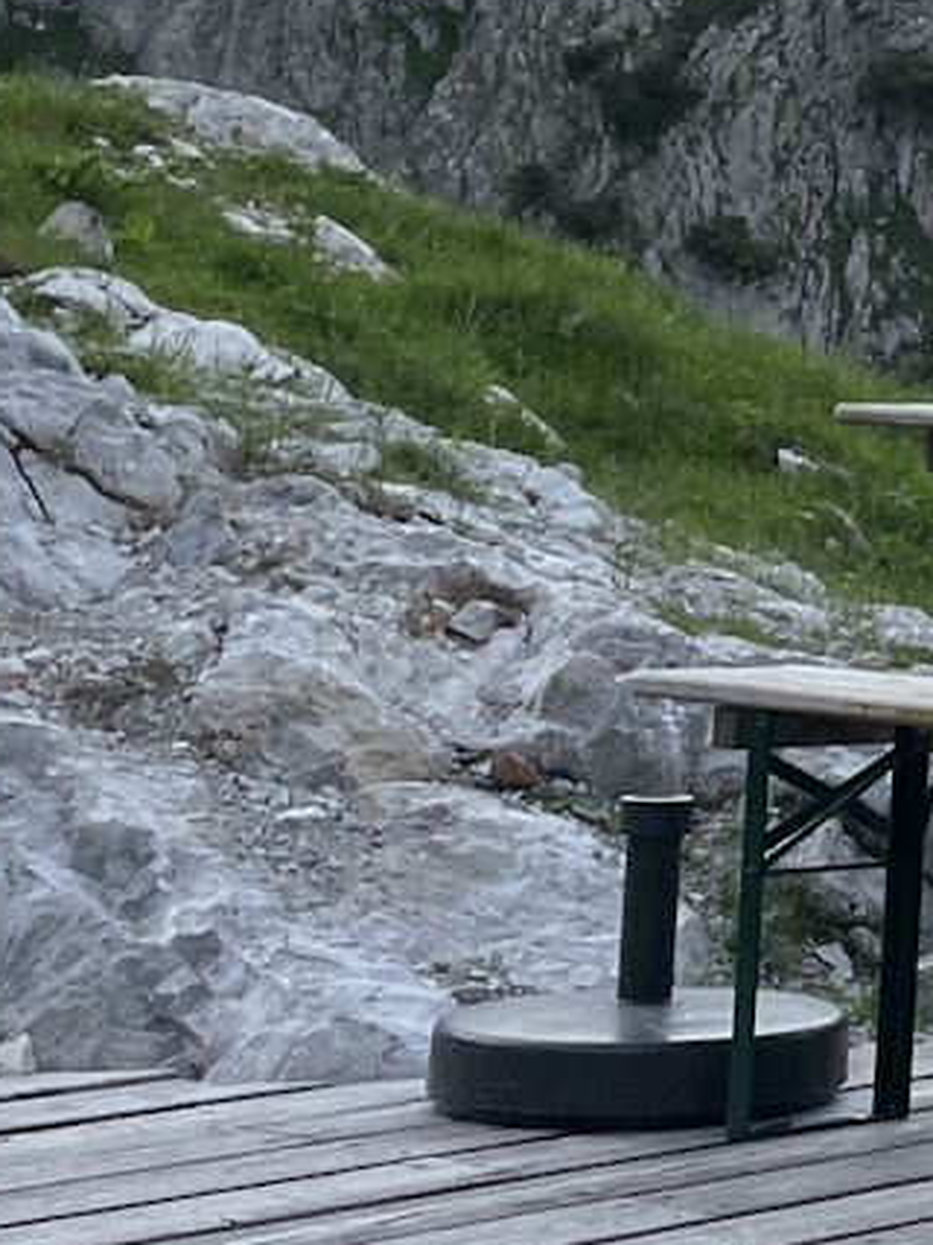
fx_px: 4207
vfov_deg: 16.3
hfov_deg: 11.5
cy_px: -181
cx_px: 1781
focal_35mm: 117
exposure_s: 1/3040
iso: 32
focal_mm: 4.2
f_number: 1.6
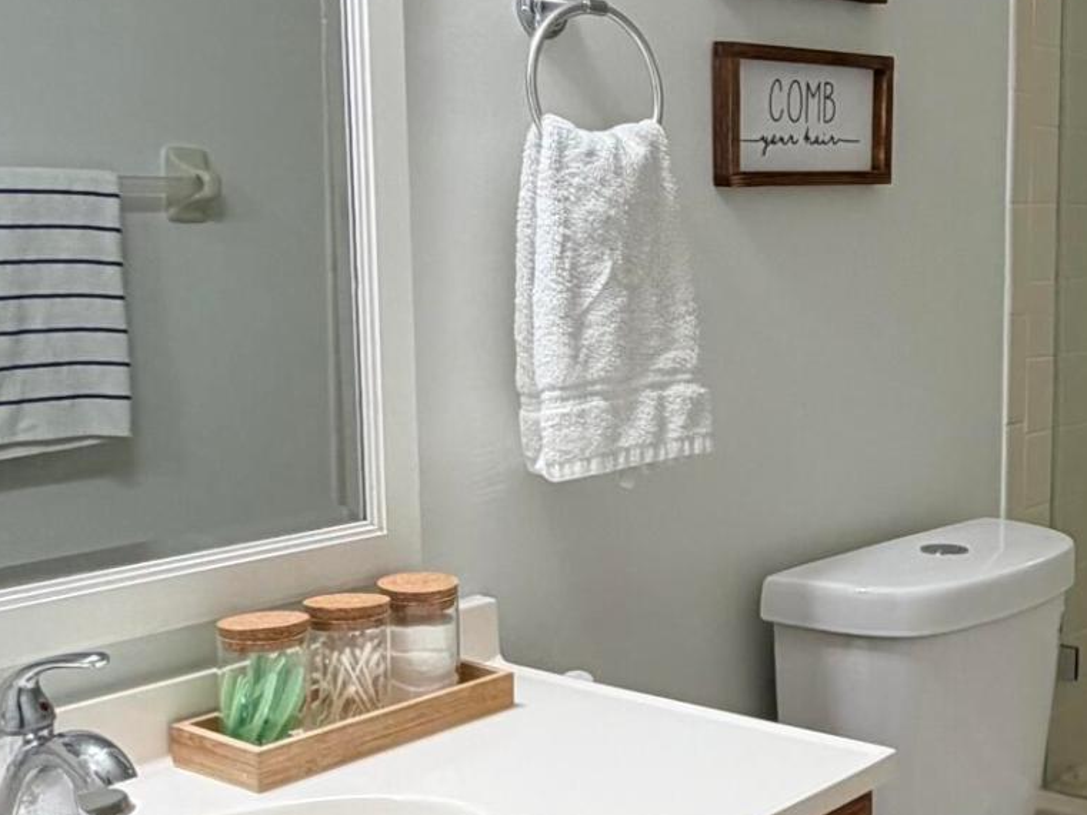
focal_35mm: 53
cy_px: 425
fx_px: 1665
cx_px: 1037
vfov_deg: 27.5
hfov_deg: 33.6
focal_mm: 2.22
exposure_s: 1/120
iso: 160
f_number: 2.2
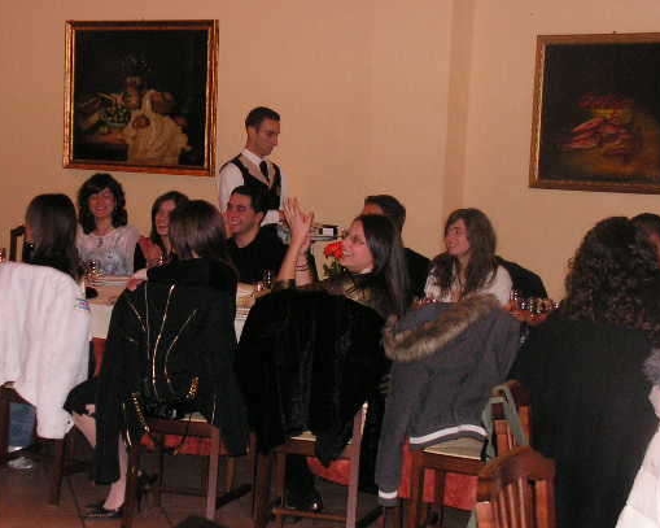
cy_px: 289
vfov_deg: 21.8
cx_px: 281
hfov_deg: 27.1
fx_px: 1367
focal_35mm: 70
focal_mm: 9.6
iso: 200
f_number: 3.3
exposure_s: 1/60
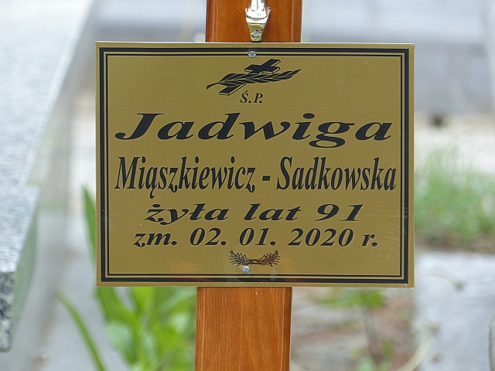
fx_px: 6235
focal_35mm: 436
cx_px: 248
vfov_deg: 3.4
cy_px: 186
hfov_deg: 4.5
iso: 100
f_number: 3.5
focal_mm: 78.4
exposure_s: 1/125
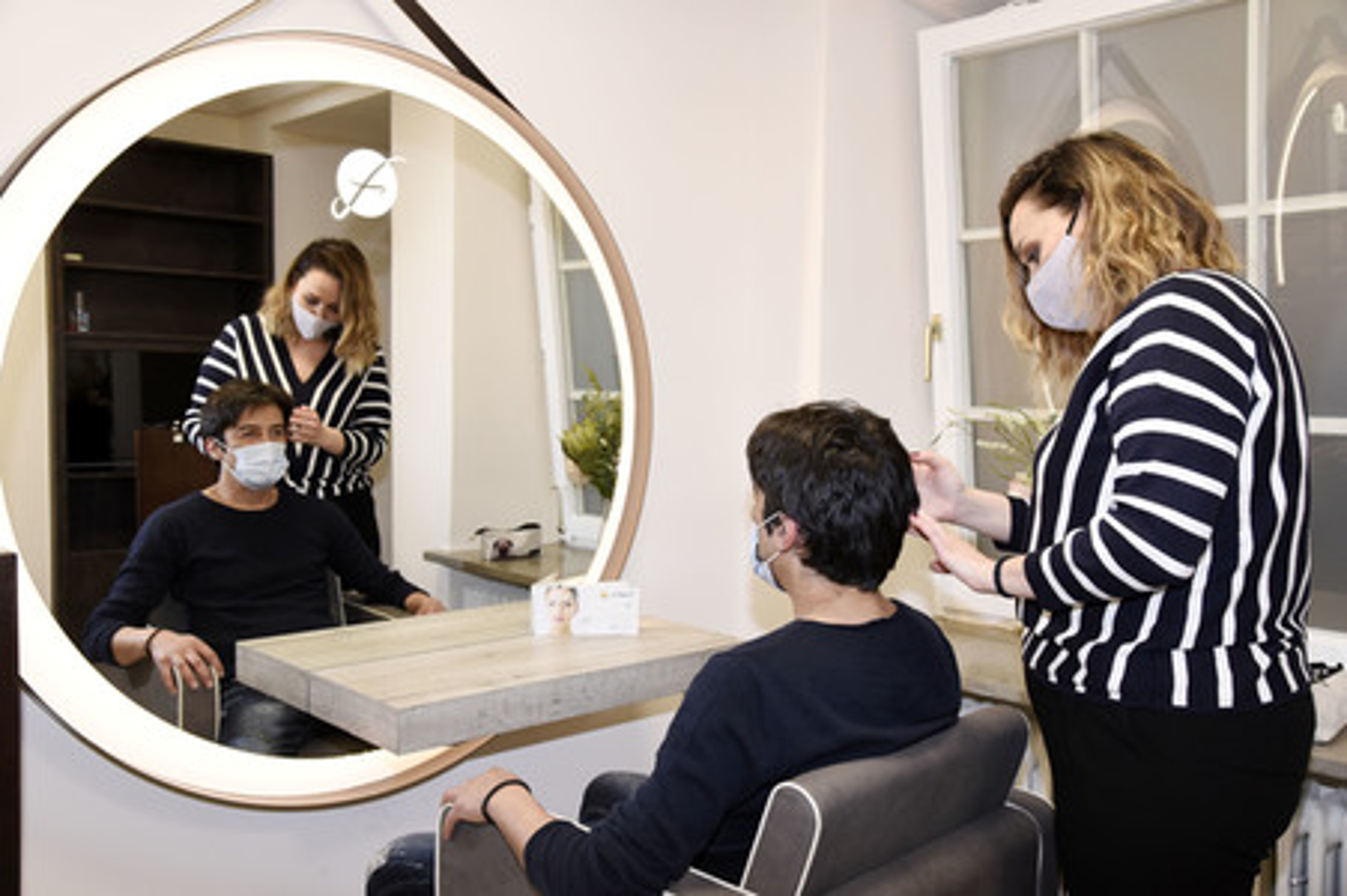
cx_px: 674
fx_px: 1271
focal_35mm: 34
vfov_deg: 38.8
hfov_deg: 55.8
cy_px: 448
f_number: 6.3
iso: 1600
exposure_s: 1/125
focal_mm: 34
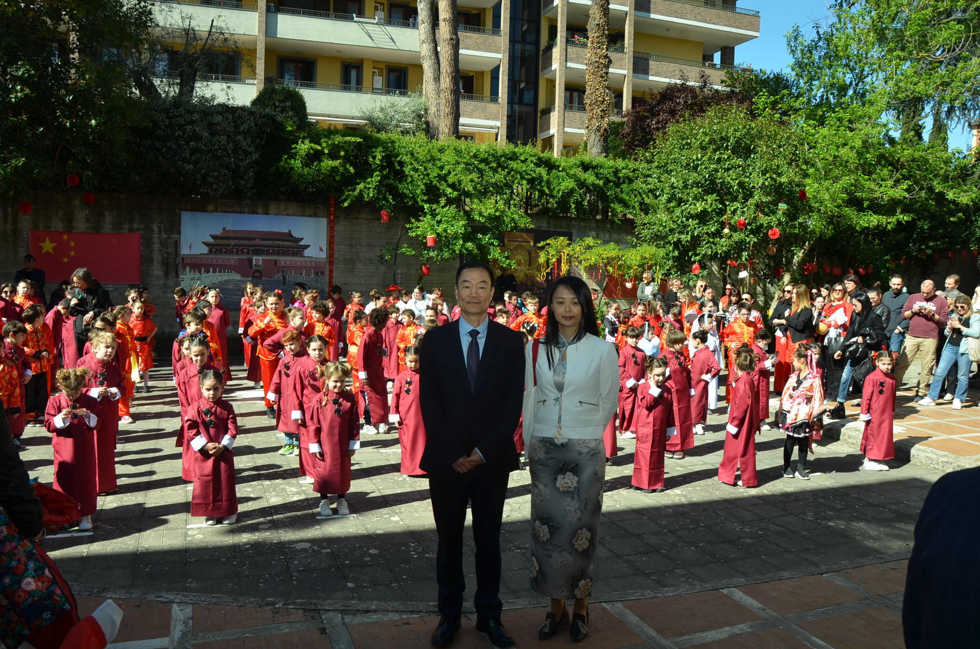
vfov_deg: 47.7
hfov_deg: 67.5
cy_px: 324
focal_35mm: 27
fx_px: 733
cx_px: 490
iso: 200
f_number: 8
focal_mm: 18
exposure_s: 1/250
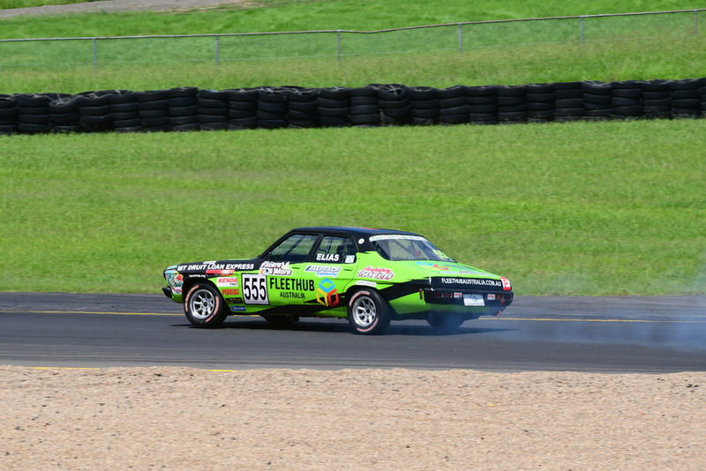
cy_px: 236
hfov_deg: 5.1
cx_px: 353
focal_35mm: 405
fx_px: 7945
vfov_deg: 3.4
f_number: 13
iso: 400
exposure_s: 1/500
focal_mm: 270
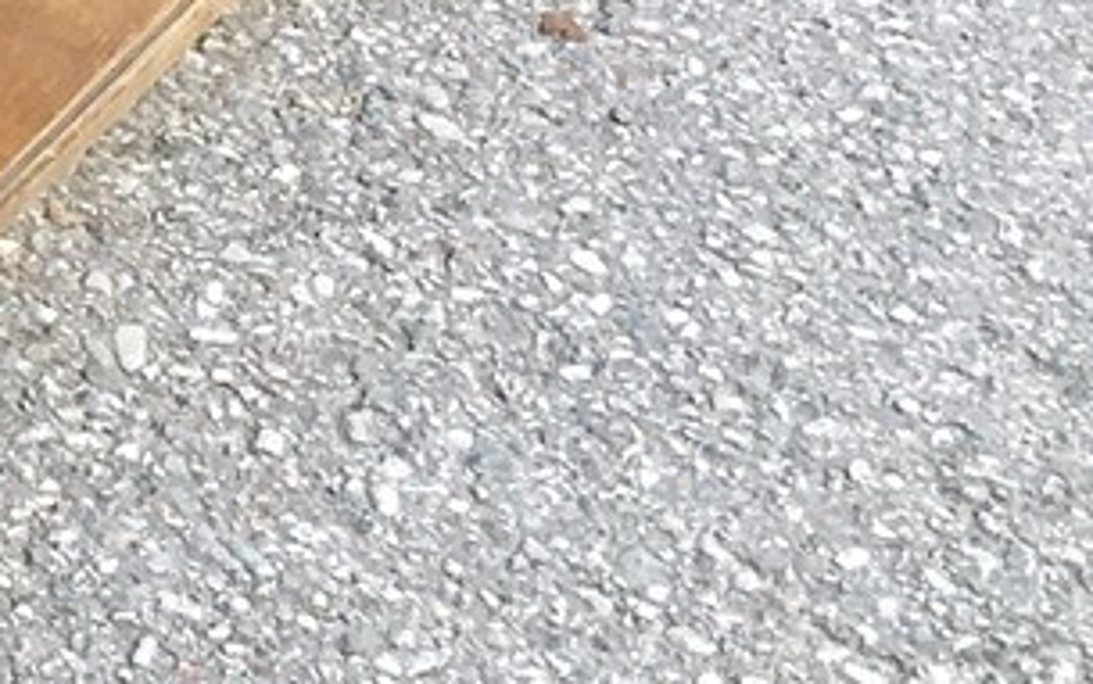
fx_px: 4500
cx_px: -1322
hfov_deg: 11.8
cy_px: -249
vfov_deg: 8.6
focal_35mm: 151
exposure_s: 1/601
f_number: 2.2
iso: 25
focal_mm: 4.15
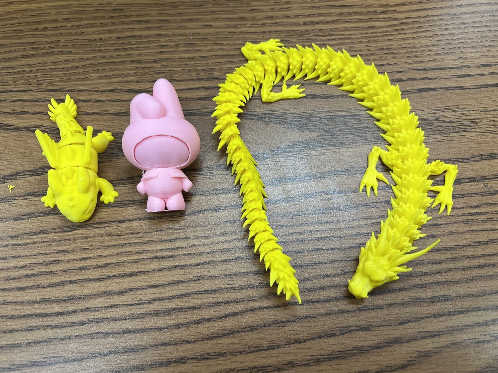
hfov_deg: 67.3
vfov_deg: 53.1
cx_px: 249
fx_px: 374
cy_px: 186
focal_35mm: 26
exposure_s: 1/120
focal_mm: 5.7
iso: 100
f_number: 1.5
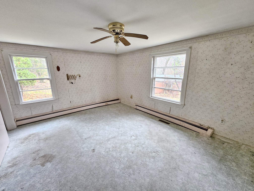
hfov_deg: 106.2
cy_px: 96
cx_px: 127
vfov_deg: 89.9
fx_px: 95
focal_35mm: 13
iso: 1000
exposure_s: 1/24
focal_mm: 2.2
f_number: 2.2
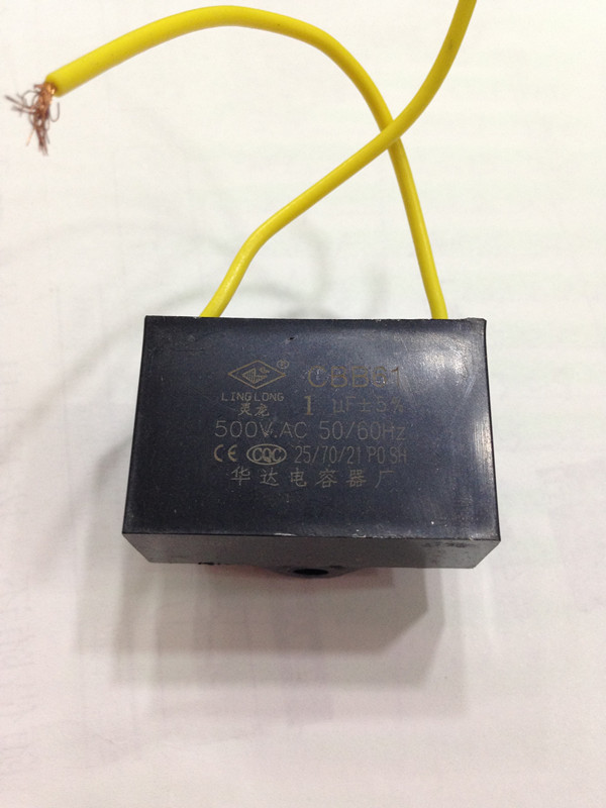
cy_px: 404
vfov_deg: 55.4
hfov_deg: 42.9
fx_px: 770
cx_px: 303
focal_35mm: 33
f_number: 2.4
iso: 125
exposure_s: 1/20
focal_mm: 4.12
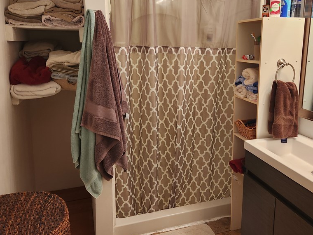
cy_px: 101
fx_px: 280
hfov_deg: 57.9
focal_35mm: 31
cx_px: 189
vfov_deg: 45.3
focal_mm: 5.4
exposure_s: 1/120
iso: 250
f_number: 1.8
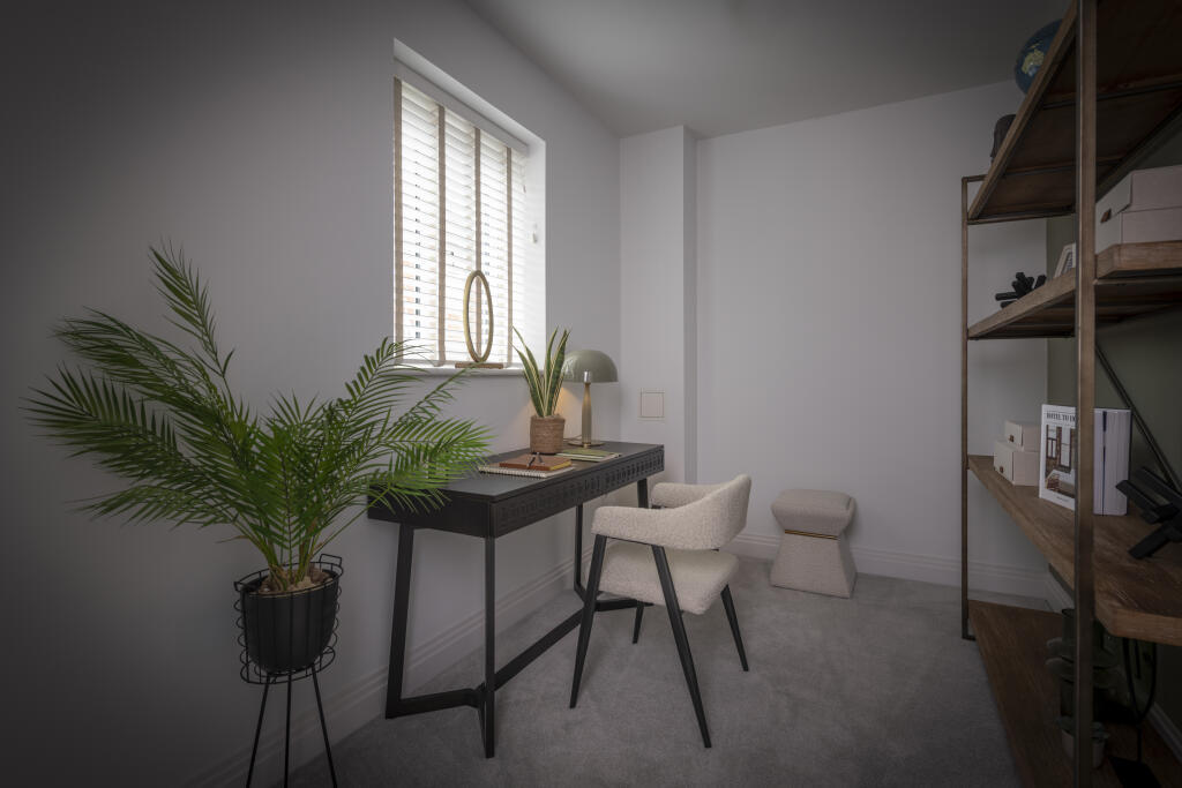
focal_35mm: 17
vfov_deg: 70.5
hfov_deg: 93.3
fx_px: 558
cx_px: 591
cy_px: 394
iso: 80
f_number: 8
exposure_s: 1/8
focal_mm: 17
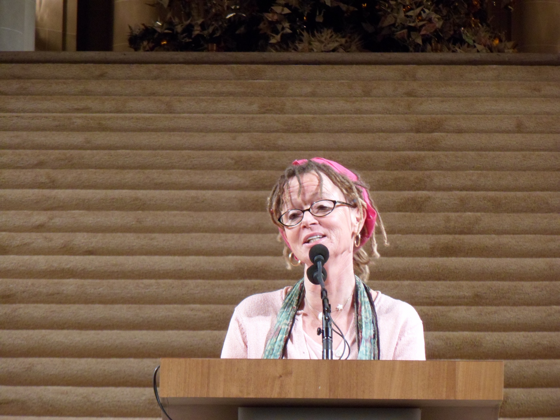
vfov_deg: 5.5
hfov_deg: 7.3
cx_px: 280
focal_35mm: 270
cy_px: 210
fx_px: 4368
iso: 400
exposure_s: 1/15
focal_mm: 46.8
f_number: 5.9
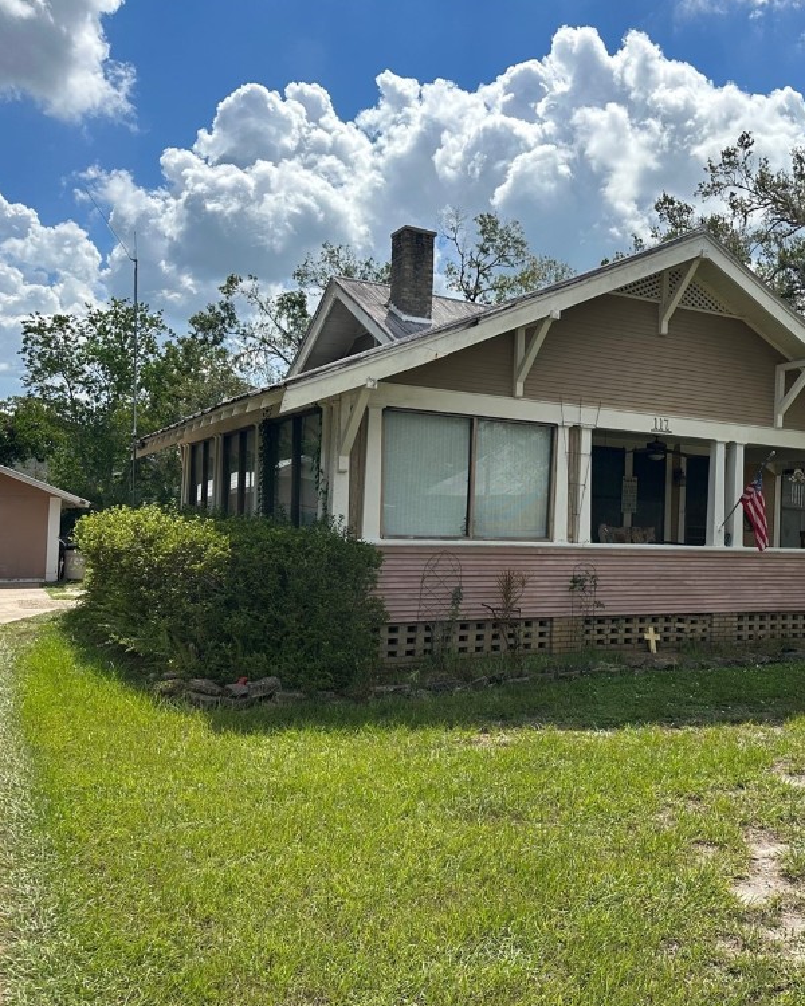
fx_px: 953
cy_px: 504
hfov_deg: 44.2
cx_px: 612
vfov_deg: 55.7
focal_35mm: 32
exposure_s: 1/5848
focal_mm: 6.86
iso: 80
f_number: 1.78
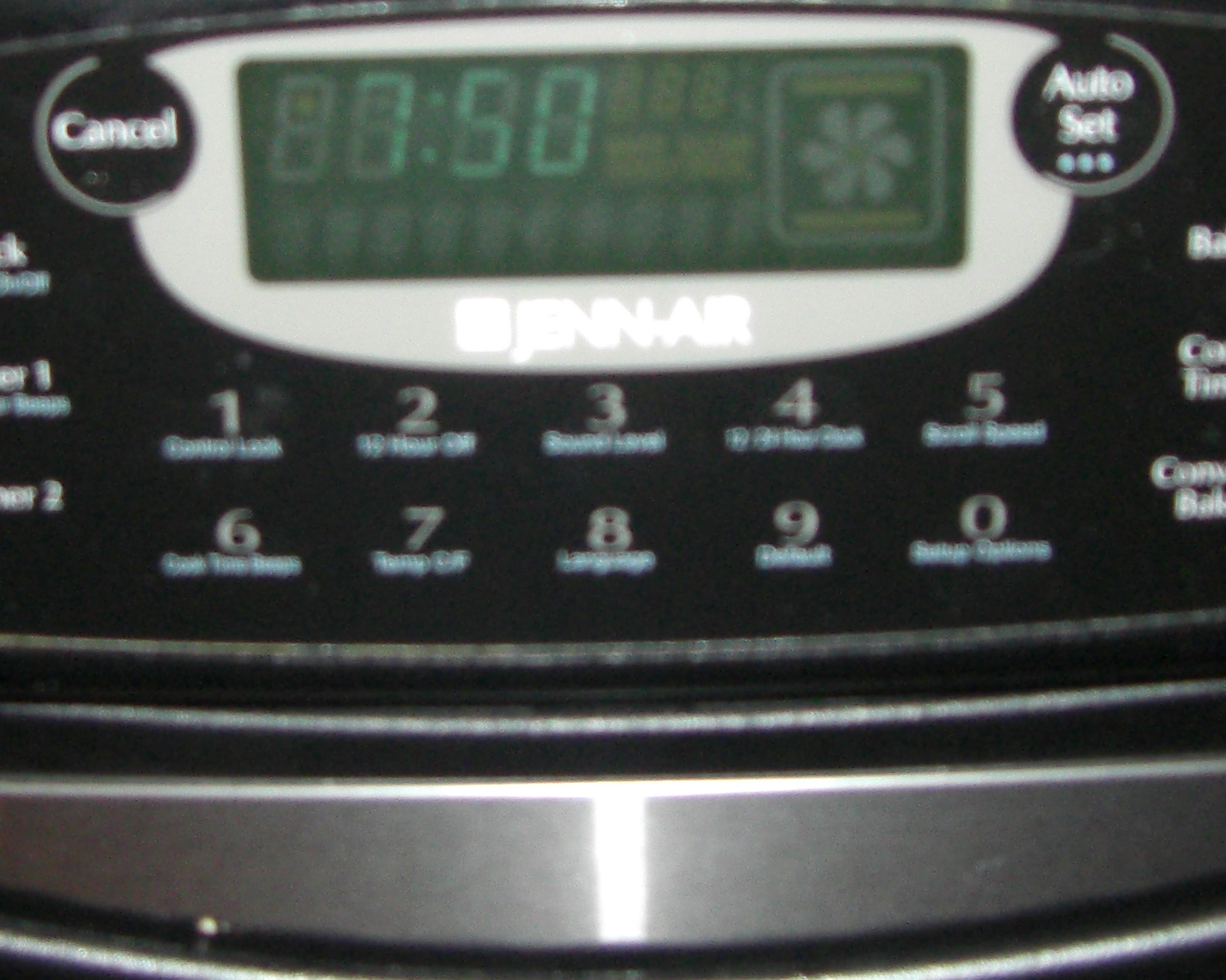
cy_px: 339
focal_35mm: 77
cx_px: 494
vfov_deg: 19.9
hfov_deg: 24.7
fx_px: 2794
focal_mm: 6.3
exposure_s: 1/50
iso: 250
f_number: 3.4
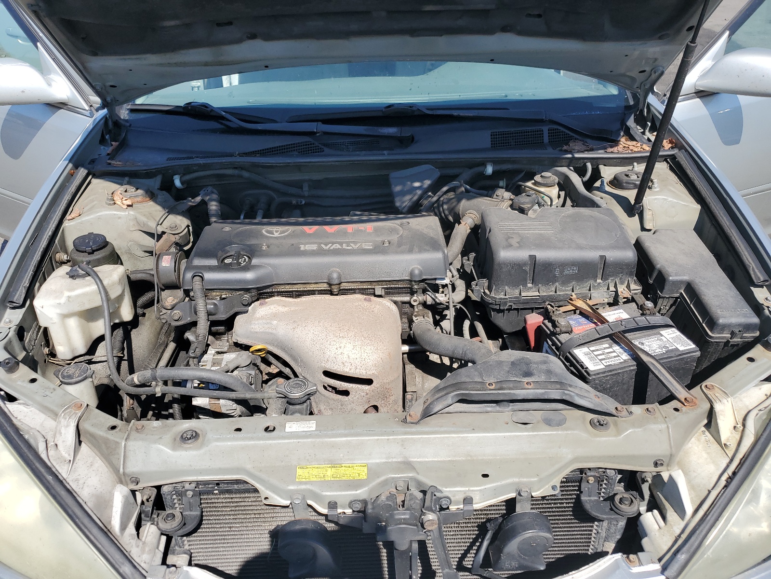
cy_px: 290
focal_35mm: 26
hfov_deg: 67.3
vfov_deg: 53.1
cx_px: 386
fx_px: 579
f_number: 1.5
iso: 50
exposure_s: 1/2500
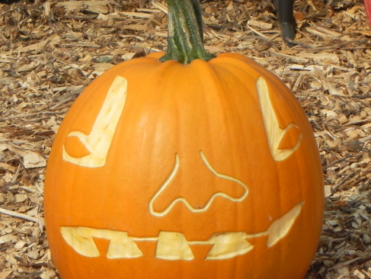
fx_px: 2070
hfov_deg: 10.2
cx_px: 207
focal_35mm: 193
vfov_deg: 7.7
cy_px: 164
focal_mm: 23
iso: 160
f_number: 8
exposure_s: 1/538
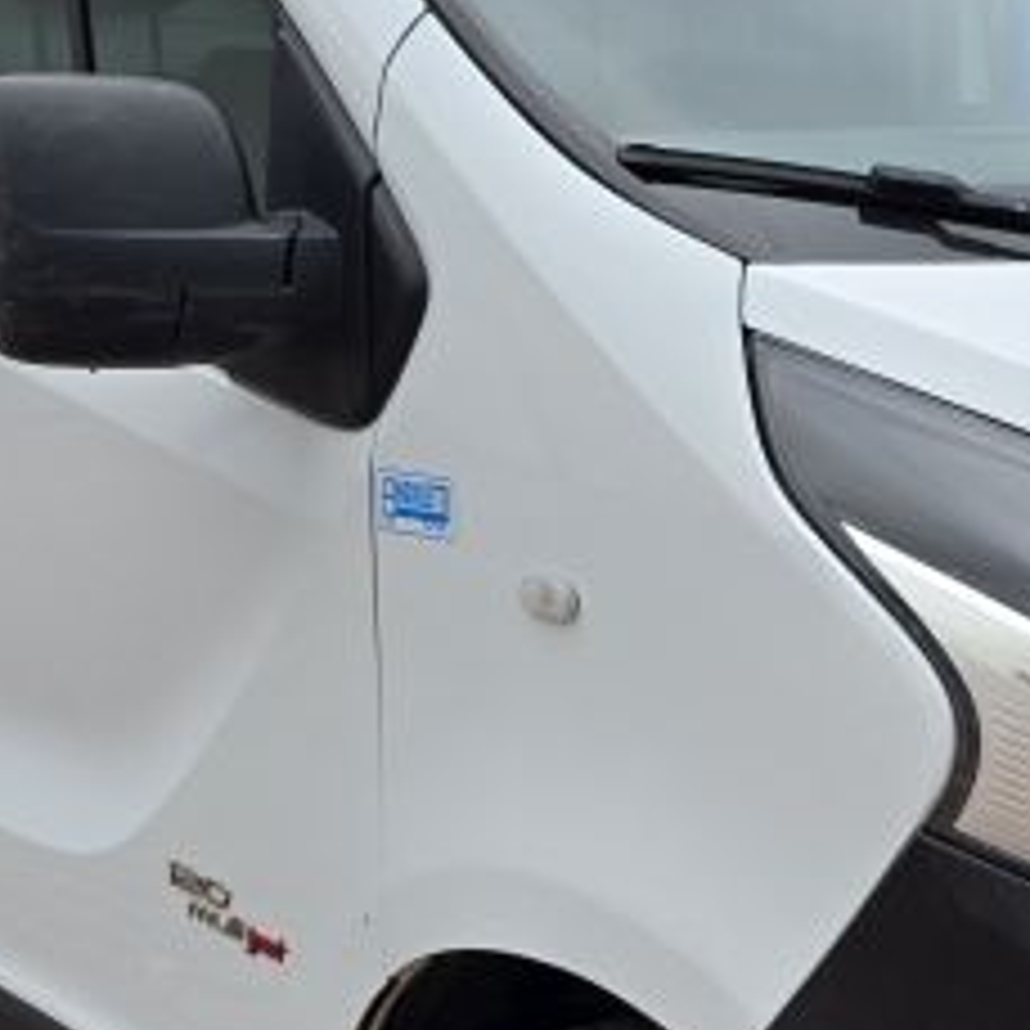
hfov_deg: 23.7
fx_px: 2390
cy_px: 715
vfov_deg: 24.2
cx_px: 918
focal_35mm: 71
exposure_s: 1/180
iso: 20
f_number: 1.7
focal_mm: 6.3
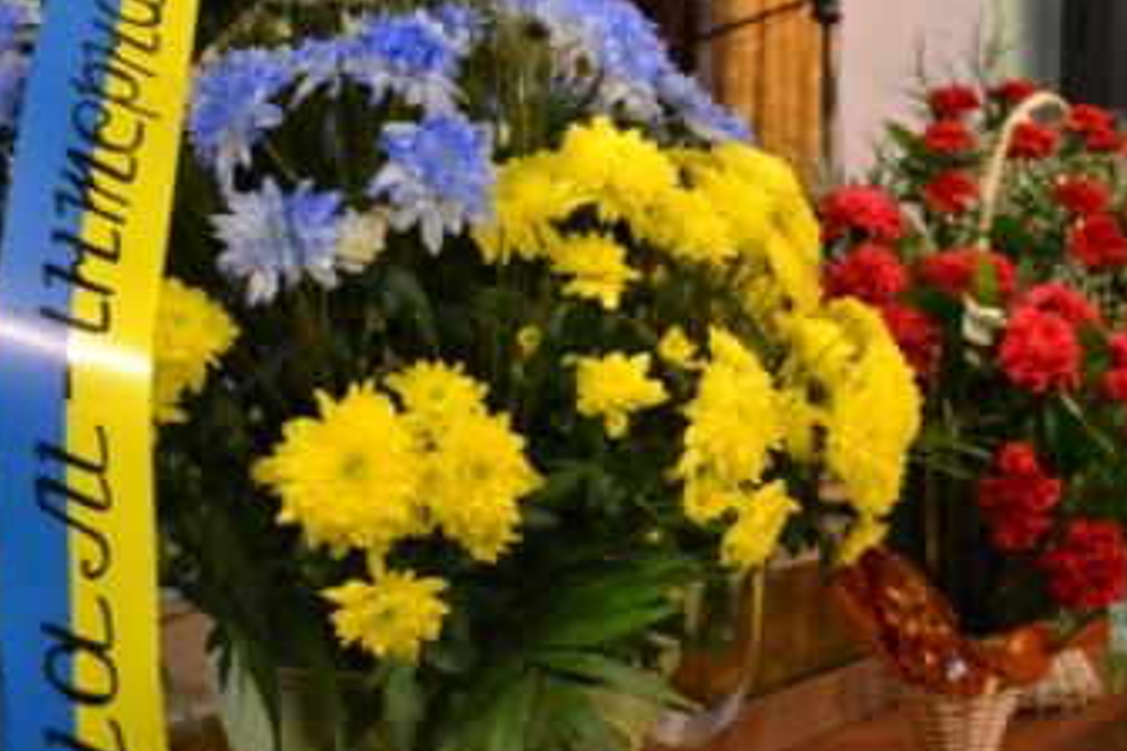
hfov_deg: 40.8
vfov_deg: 28.1
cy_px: 337
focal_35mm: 48
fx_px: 1503
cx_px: 711
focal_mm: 24
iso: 3200
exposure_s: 1/8
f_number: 4
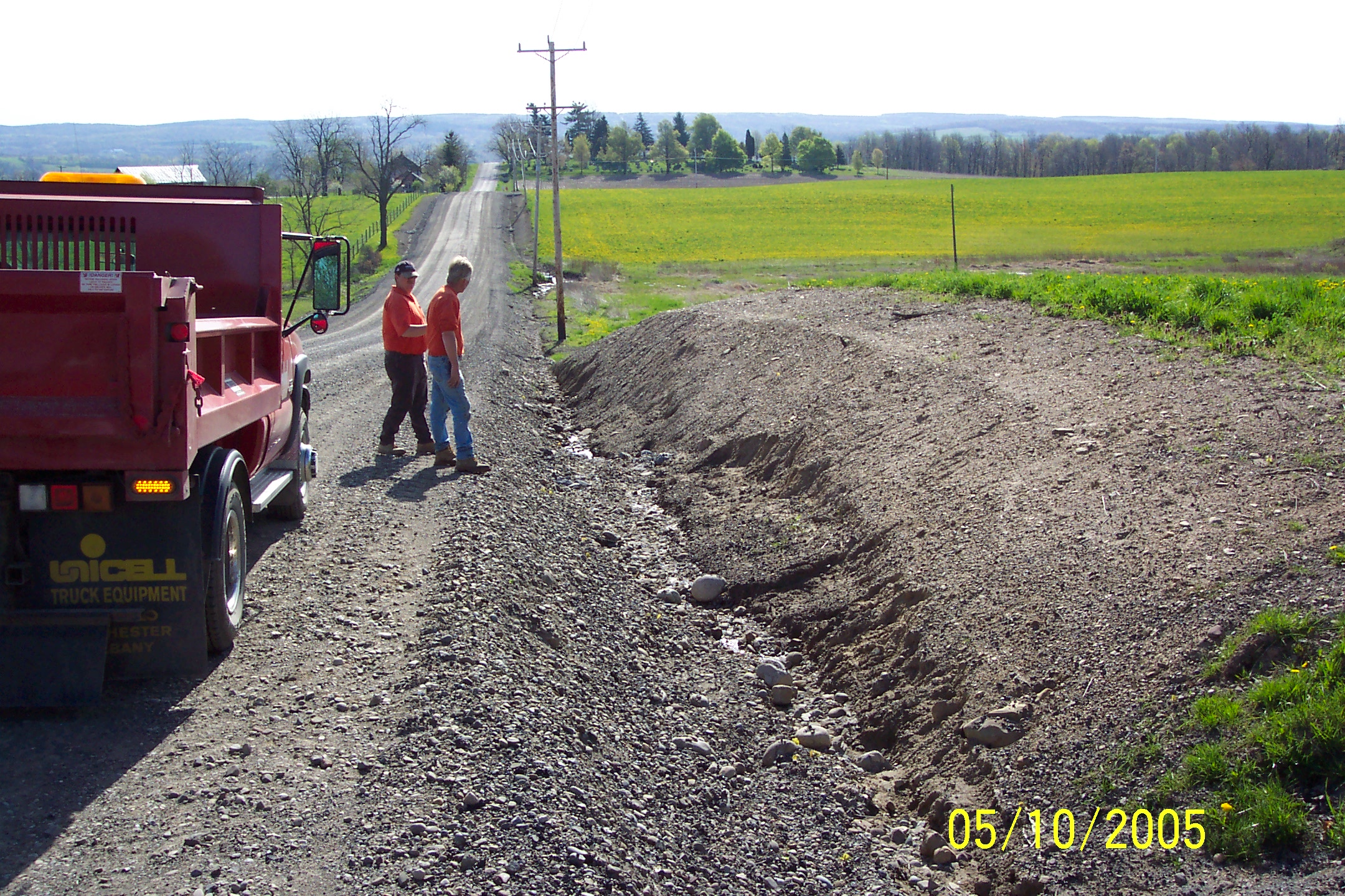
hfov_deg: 50.7
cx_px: 672
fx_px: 1420
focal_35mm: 38
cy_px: 448
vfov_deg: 35.1
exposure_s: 1/500
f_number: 4.8
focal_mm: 8
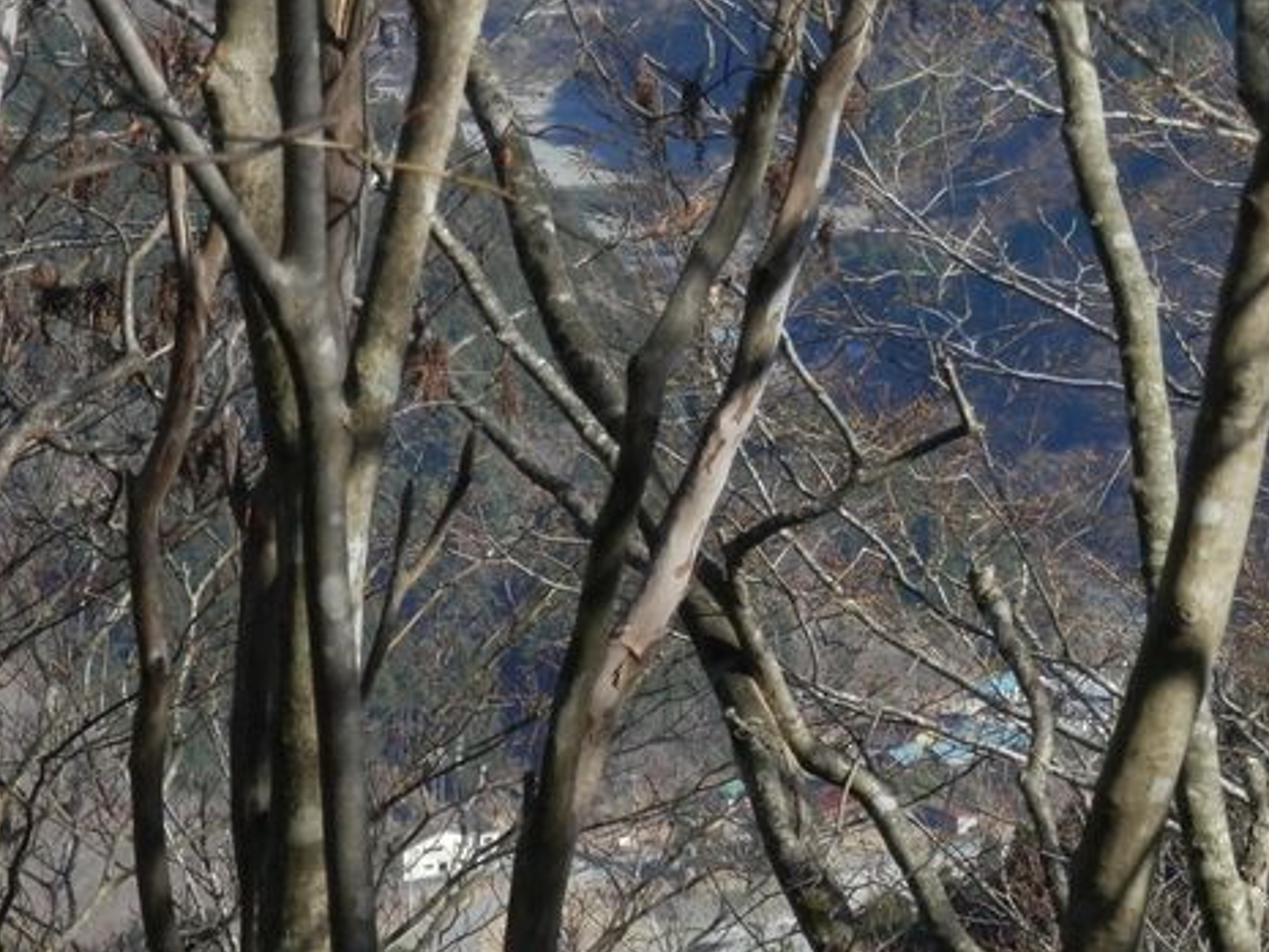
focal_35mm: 241
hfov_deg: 8.2
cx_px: 579
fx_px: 8837
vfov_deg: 6.2
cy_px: 505
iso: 80
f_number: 5.4
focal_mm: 25.1
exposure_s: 1/250
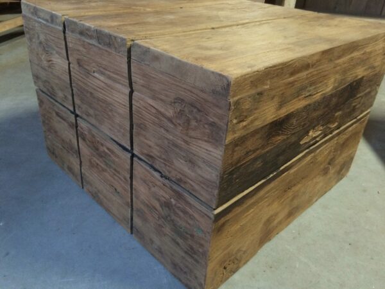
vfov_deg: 48.2
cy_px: 144
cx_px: 192
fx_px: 323
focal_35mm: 29
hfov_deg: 61.7
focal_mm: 4.15
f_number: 2.2
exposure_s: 1/25
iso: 320
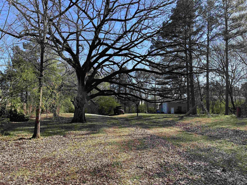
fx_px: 186
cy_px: 92
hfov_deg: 67.3
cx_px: 124
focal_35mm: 26
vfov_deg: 53.1
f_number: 1.6
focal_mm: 4.2
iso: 32
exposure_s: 1/1135
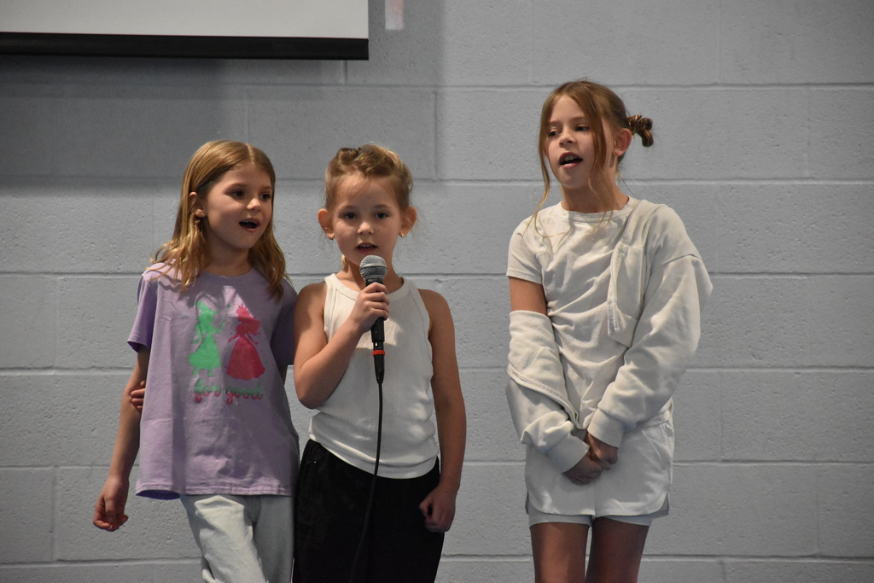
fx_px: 5099
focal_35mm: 210
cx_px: 437
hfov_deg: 9.8
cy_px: 292
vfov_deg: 6.5
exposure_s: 1/320
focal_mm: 140
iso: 6400
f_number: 5.6
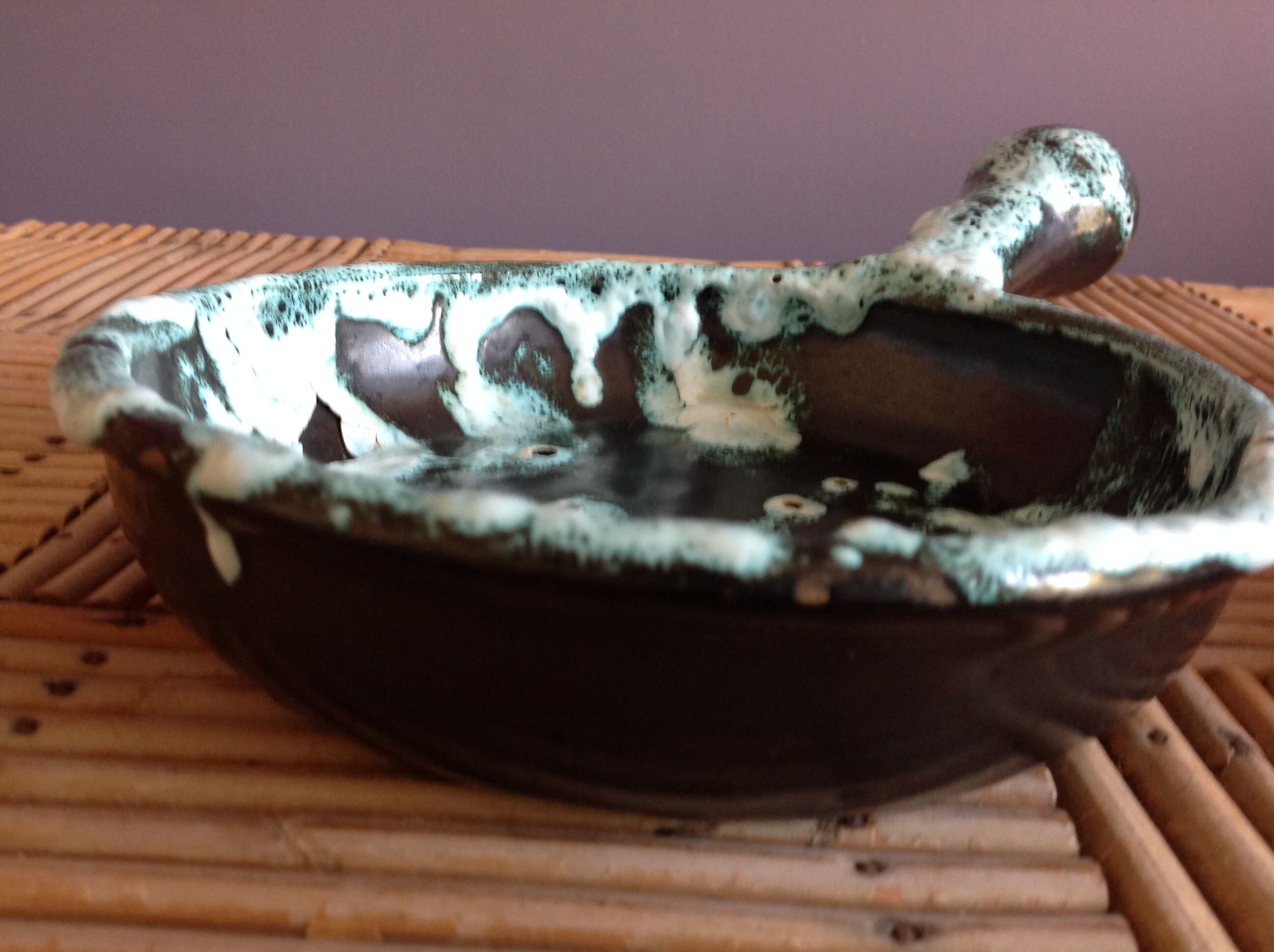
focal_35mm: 35
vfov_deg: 40.6
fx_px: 1286
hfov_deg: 52.7
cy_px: 476
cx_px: 637
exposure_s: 1/15
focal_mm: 4.28
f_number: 2.4
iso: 125
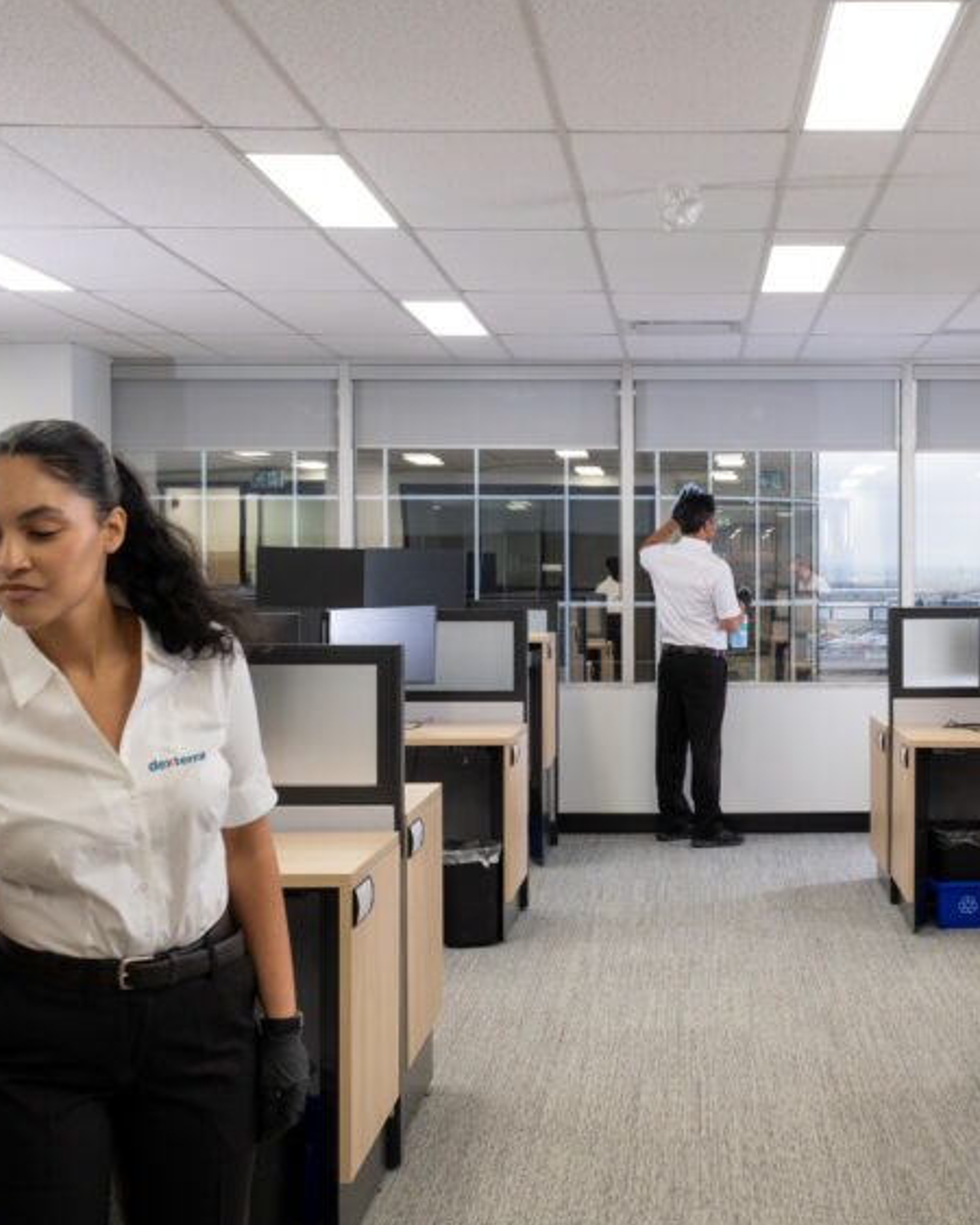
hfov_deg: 28.2
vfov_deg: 35.3
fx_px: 1920
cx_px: 740
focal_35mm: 53
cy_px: 618
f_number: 5.6
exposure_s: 1/60
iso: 640
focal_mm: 20.6
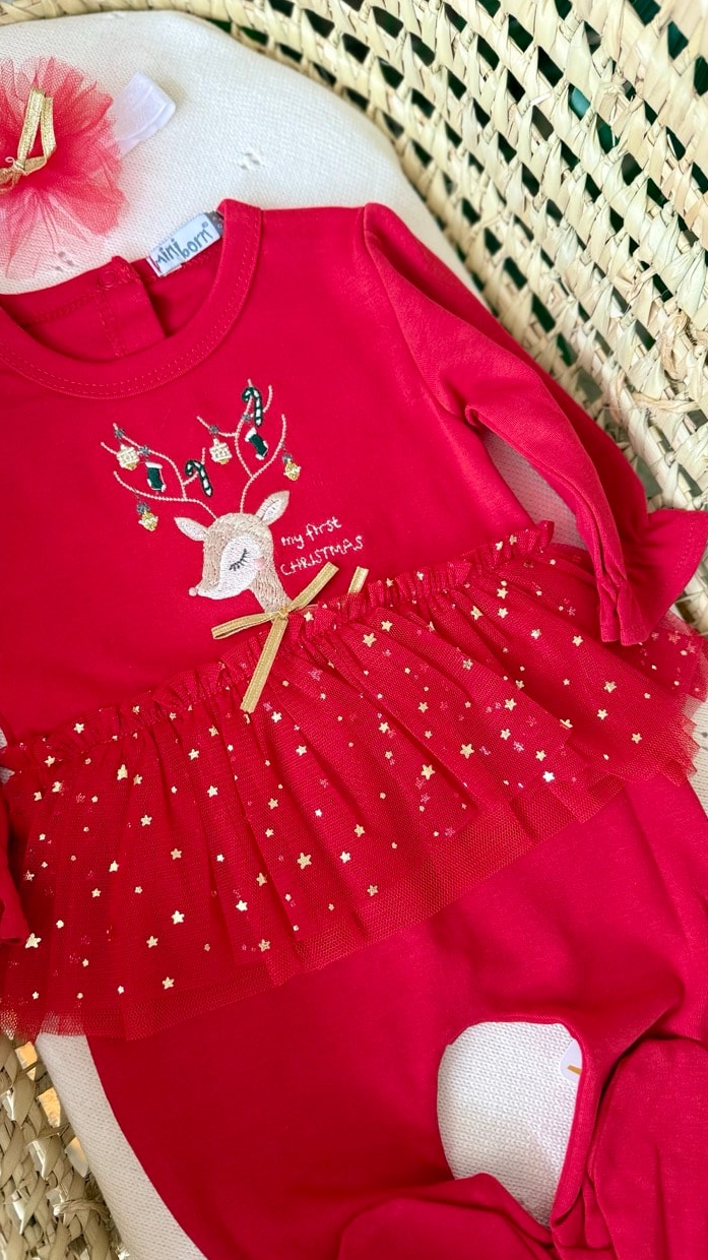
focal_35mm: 27
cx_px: 332
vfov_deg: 69.9
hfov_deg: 42.9
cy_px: 636
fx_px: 902
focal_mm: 6.76
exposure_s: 1/85
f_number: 1.78
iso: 200
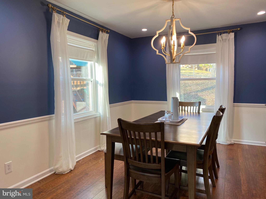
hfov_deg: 67.3
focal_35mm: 26
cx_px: 133
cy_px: 100
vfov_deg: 53.1
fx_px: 200
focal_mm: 4.25
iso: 125
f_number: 1.8
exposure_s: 1/120
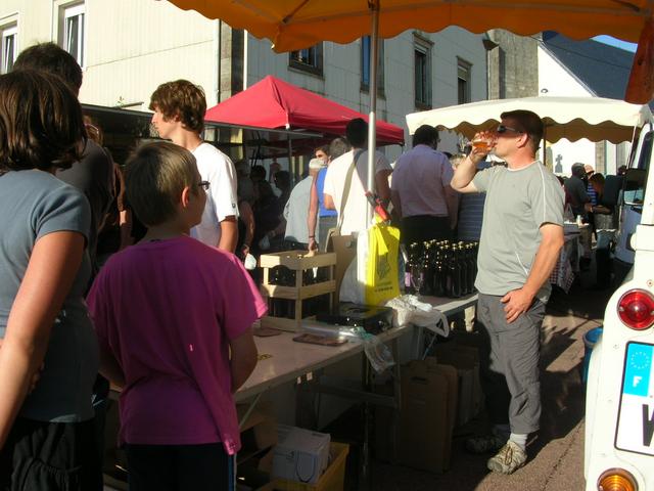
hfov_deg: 52.6
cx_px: 327
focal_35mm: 35
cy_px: 246
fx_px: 661
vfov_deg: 40.7
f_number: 5.6
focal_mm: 5.8
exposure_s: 1/248
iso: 50
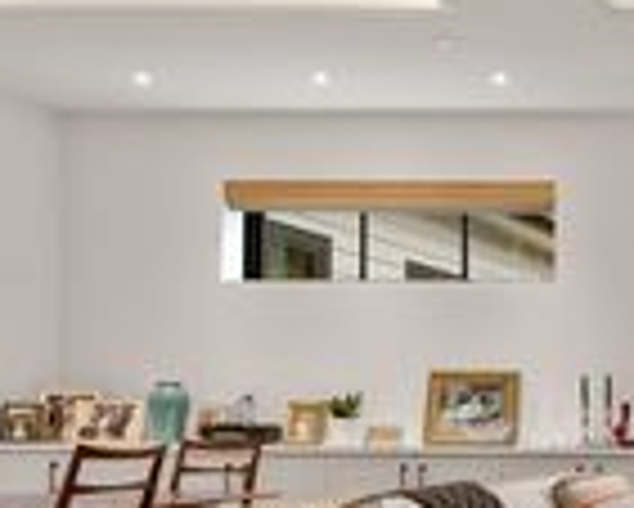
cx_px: 980
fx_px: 939
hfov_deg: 26.0
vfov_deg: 29.1
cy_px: 456
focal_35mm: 50
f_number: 9
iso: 500
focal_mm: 15
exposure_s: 1/6
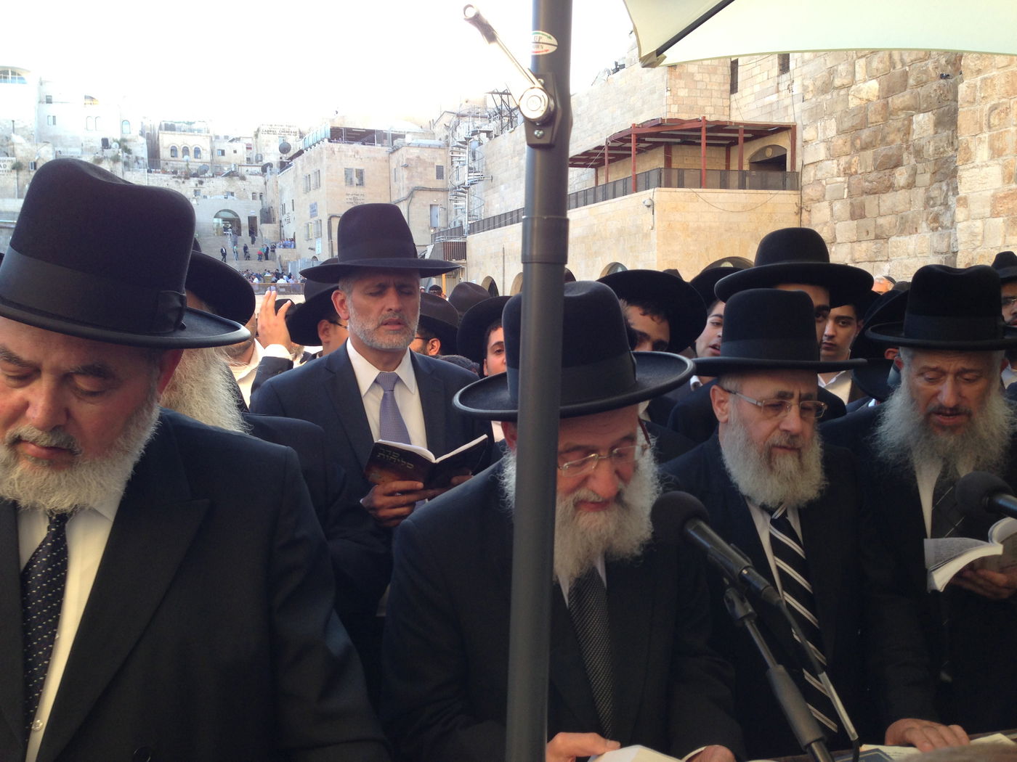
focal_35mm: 33
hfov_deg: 55.4
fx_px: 970
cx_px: 508
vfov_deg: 42.9
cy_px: 381
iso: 50
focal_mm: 4.13
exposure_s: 1/120
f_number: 2.4
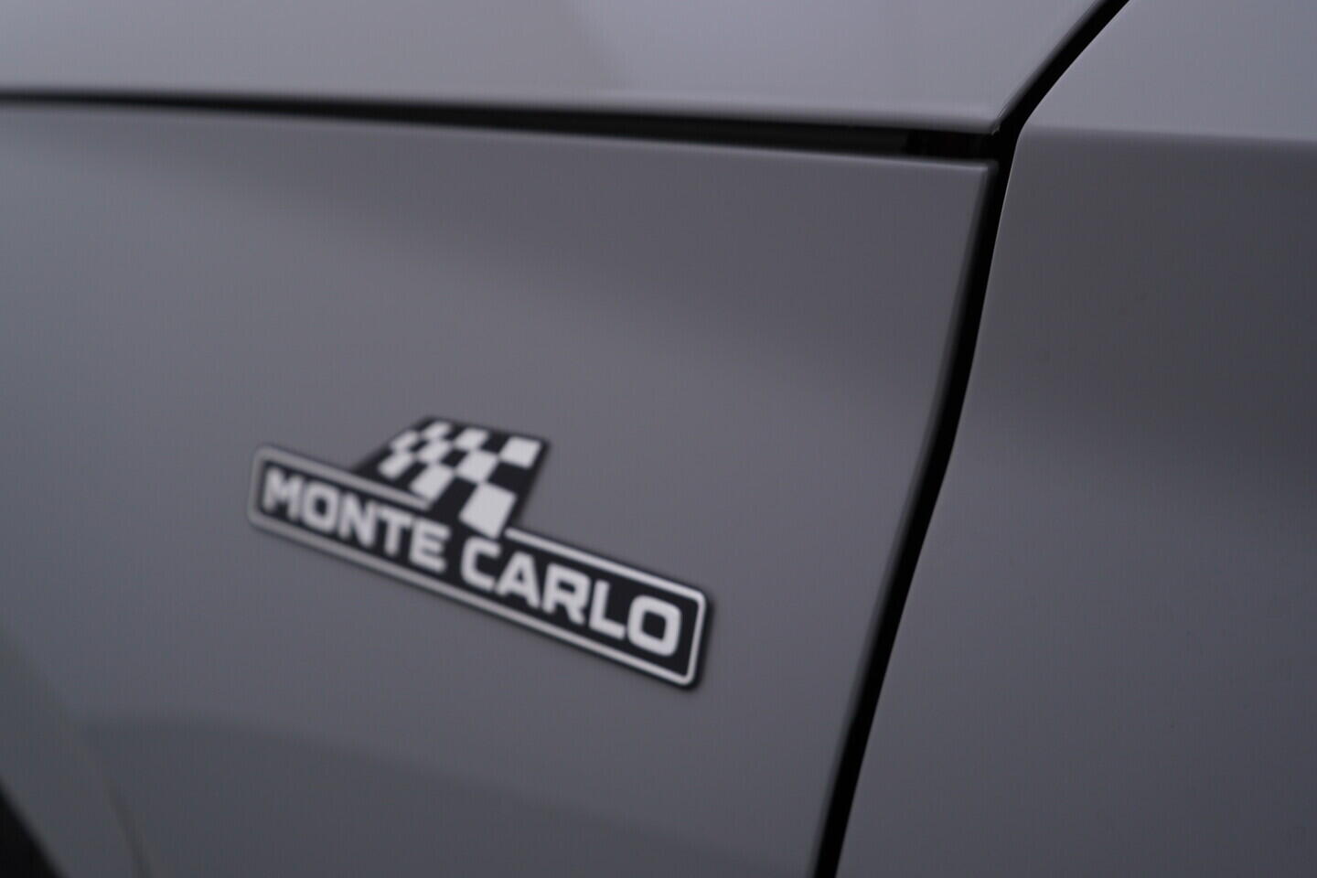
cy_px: 439
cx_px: 658
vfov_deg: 36.9
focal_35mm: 36
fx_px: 1317
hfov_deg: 53.1
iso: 125
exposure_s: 1/100
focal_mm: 24
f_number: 4.5
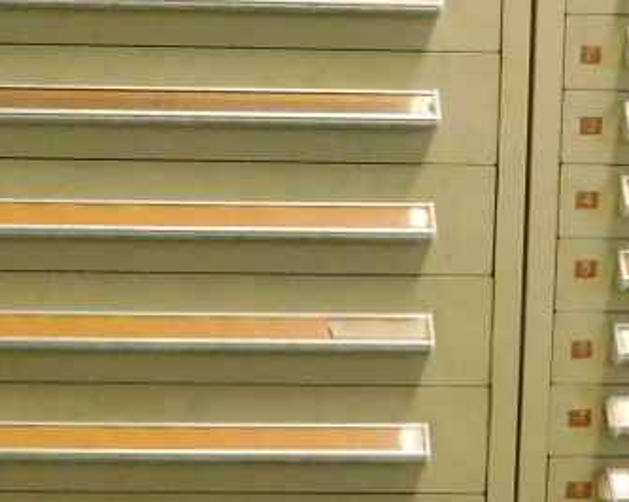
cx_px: 195
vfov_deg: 14.2
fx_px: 2009
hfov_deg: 17.7
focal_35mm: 108
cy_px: 134
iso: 320
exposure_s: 1/30
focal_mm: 4
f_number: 3
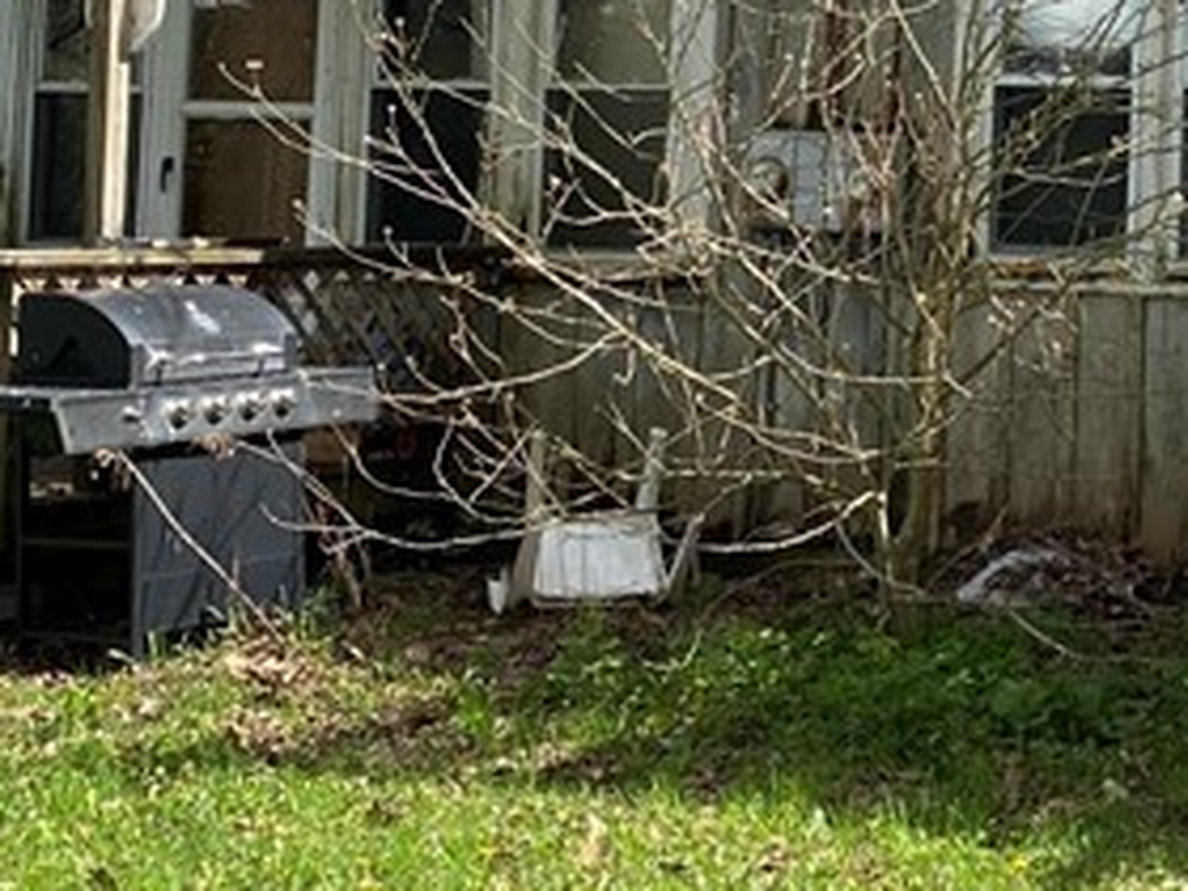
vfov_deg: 15.3
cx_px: 1383
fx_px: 3260
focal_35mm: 95
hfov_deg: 19.6
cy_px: 38
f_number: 1.8
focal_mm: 4.25
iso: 32
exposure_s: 1/1063
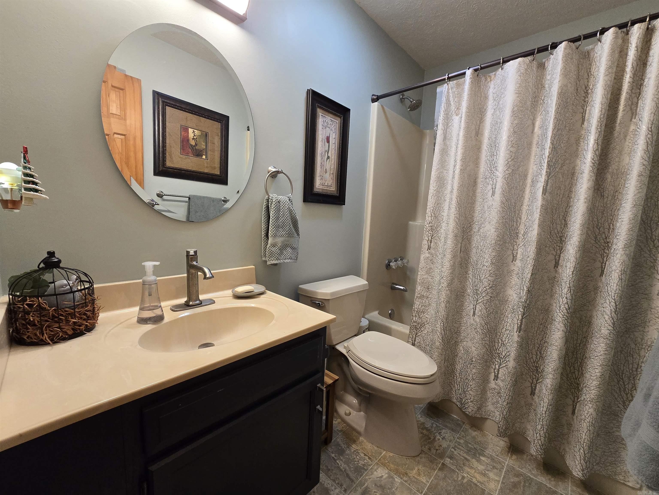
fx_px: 247
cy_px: 248
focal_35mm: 13
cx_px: 330
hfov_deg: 106.2
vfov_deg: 89.9
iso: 320
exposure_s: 1/60
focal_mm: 2.2
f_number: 2.2
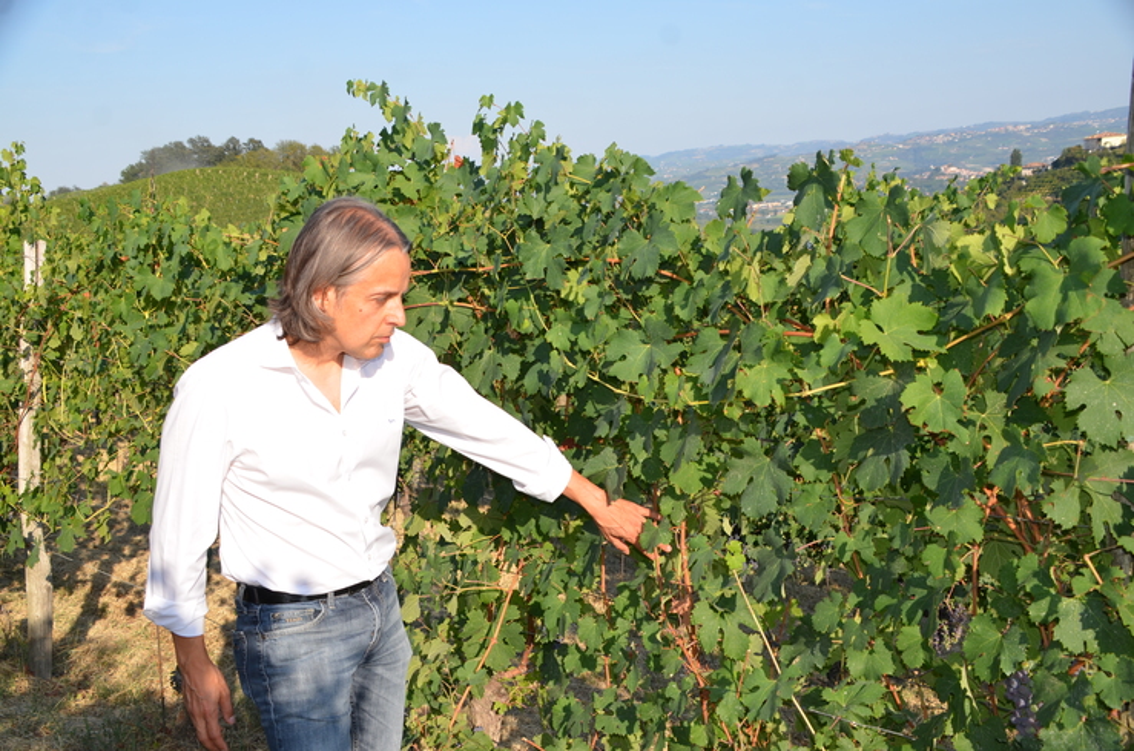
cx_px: 567
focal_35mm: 39
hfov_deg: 49.7
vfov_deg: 34.0
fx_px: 1226
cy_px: 376
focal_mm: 26
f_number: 8
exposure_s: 1/250
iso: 100
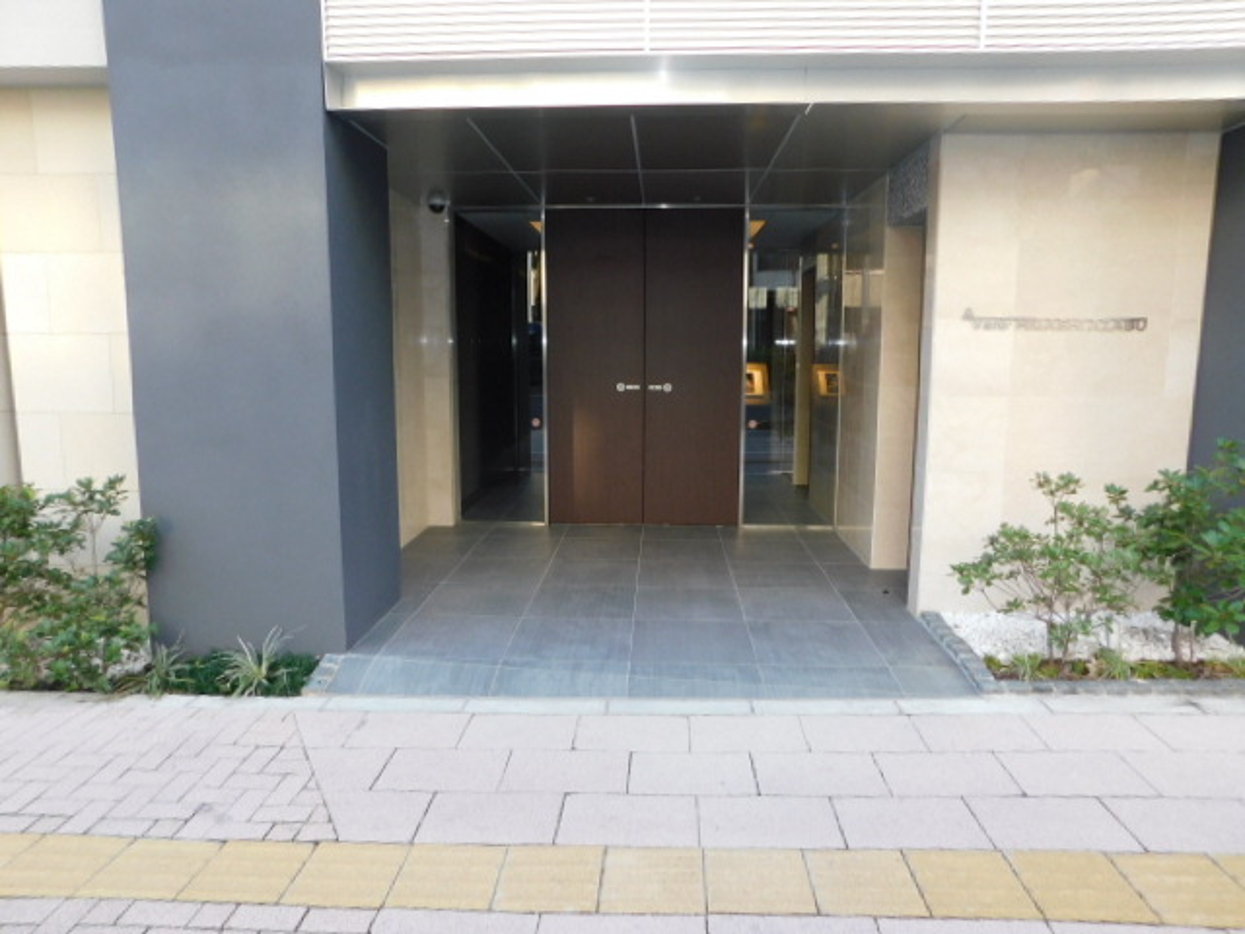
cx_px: 622
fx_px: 827
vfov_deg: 58.9
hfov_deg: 73.9
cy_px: 467
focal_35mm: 23
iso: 125
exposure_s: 1/125
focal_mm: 4
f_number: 3
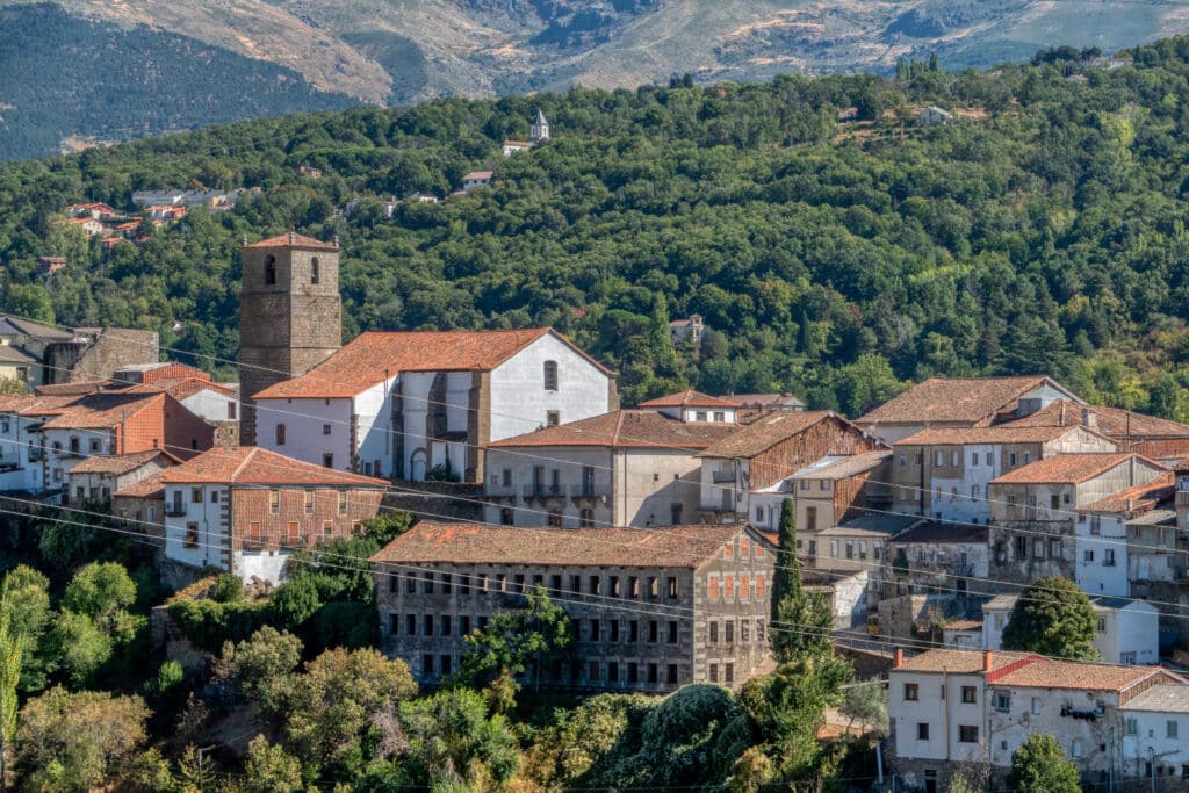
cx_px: 594
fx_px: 3931
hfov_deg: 17.2
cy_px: 396
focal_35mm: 119
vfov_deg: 11.5
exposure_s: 1/160
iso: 125
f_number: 8
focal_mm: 43.5
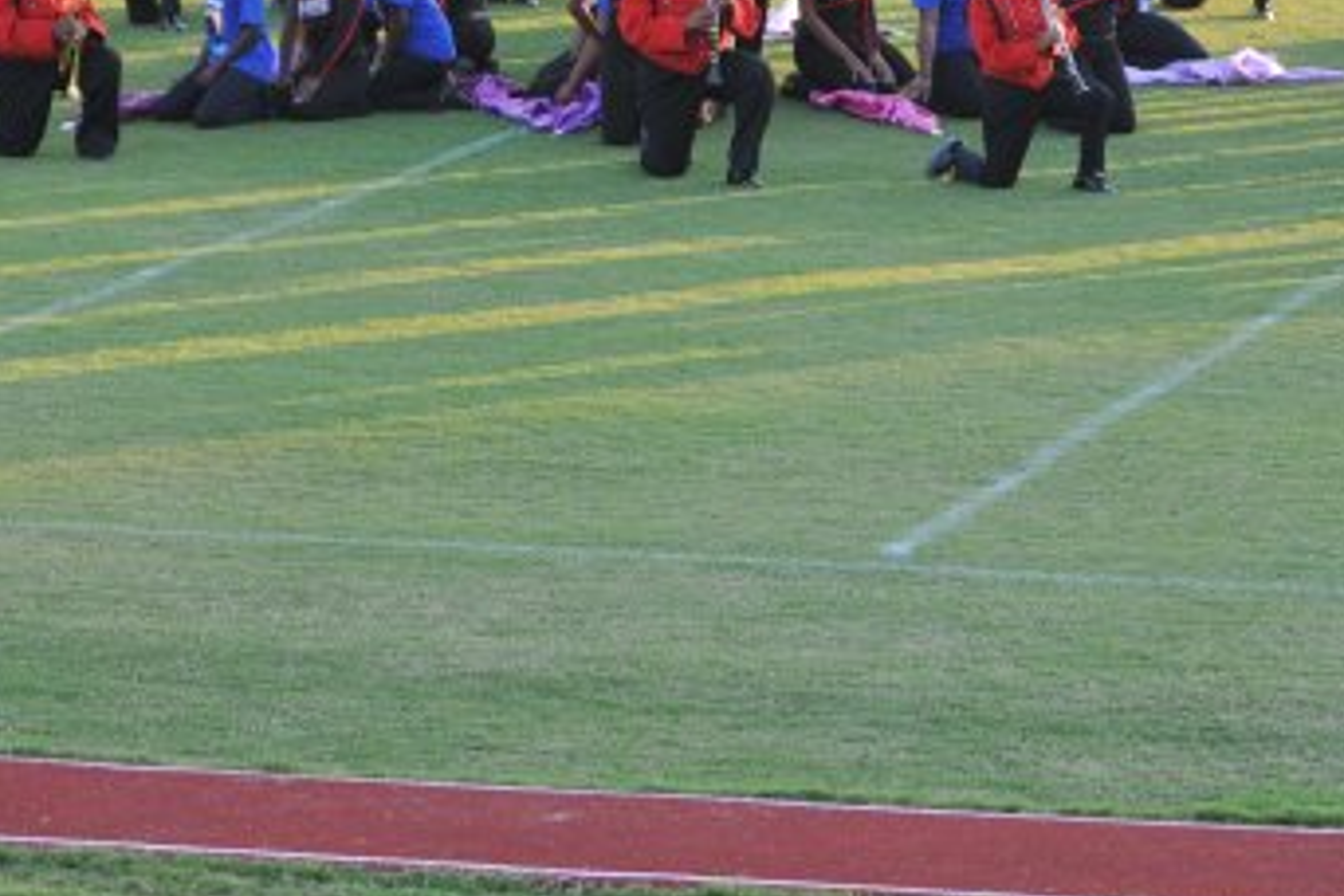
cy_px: -81
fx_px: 9146
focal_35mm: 245
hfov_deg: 8.4
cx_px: 868
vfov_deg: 5.6
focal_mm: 70
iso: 200
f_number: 2.8
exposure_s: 1/320
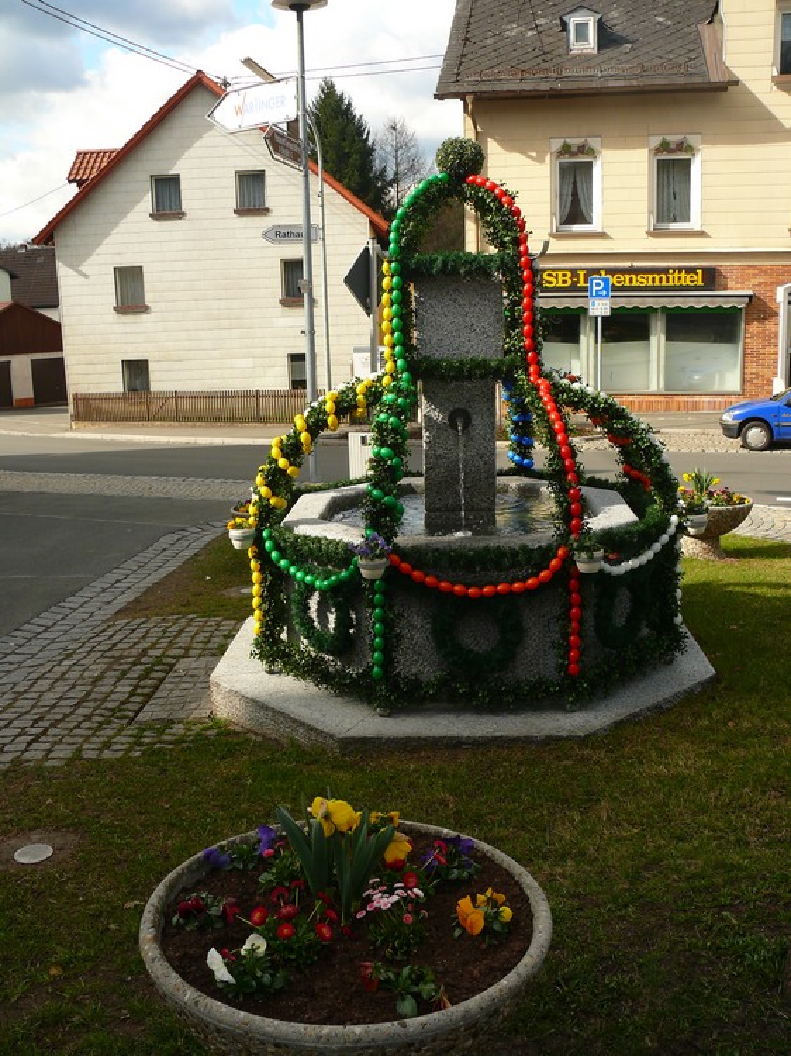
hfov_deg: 40.7
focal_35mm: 35
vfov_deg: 52.6
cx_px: 396
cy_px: 528
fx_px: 1067
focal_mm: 7.4
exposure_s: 1/125
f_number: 4
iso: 100
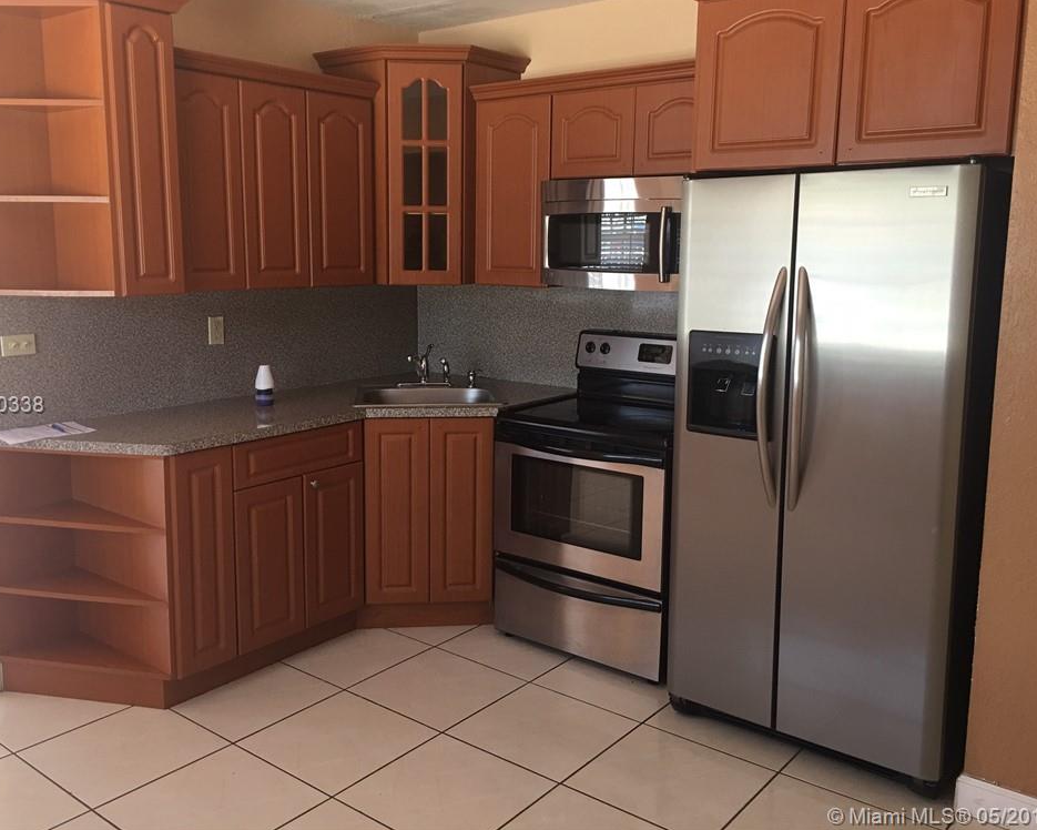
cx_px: 497
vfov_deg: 47.1
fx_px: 951
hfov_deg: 57.2
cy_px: 406
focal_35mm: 31
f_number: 2.2
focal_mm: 4.15
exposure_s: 1/15
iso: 40
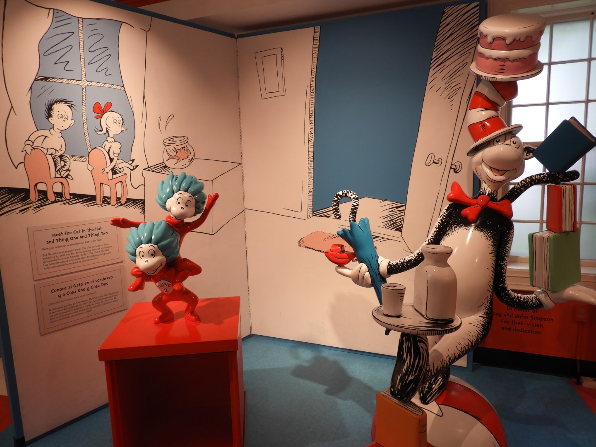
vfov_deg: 56.8
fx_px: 413
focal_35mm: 24
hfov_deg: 71.6
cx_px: 298
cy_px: 224
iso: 100
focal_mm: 4.3
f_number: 3.3
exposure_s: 1/40
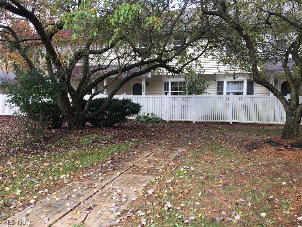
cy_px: 114
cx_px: 151
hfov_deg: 61.7
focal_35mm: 29
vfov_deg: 48.2
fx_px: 253
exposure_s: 1/126
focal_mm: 4.15
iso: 32
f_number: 2.2
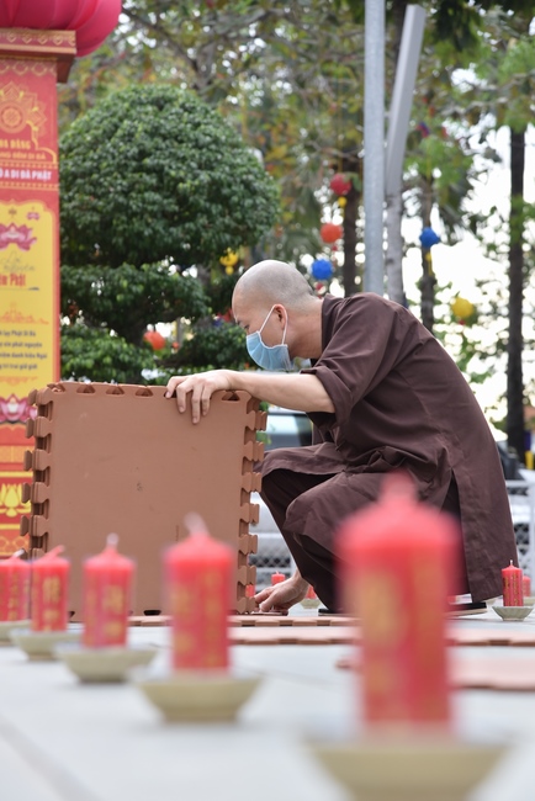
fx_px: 2338
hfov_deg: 13.1
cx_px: 268
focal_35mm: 105
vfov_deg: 19.4
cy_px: 400
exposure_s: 1/200
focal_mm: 105
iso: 250
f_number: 6.3
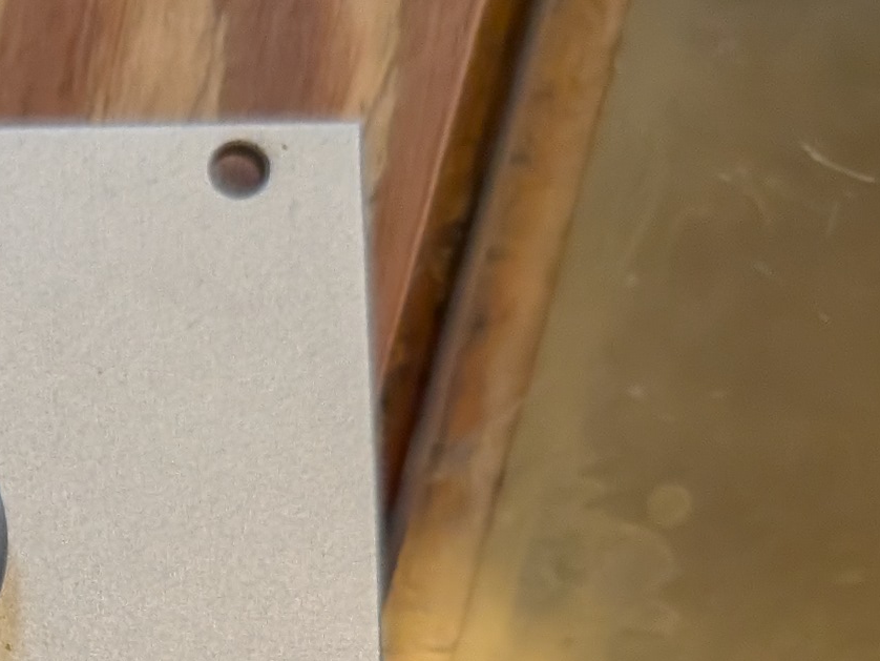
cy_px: 1169
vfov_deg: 11.8
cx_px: -458
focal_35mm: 117
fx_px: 2975
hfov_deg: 15.5
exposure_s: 1/100
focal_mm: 6.9
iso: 476
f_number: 1.68
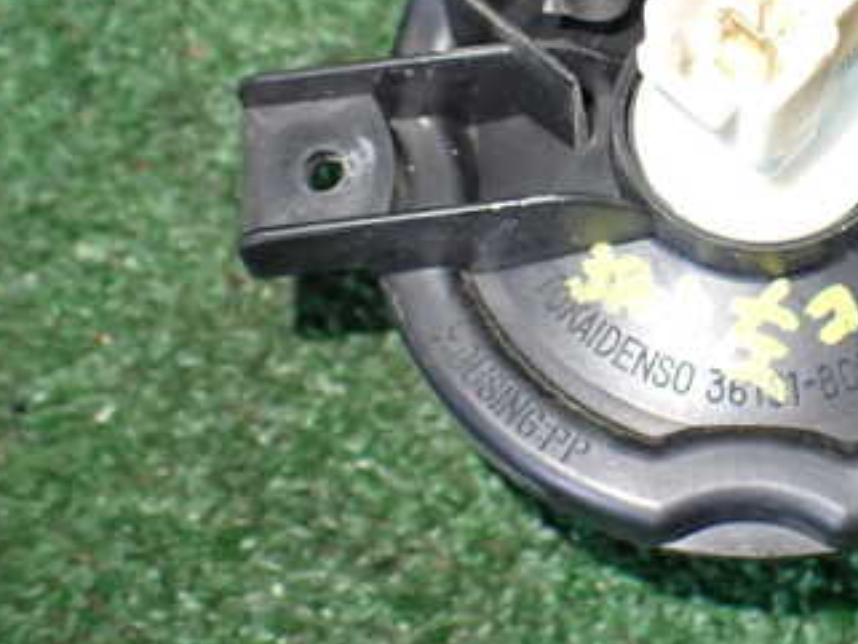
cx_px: 724
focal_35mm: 56
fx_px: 1389
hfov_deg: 33.0
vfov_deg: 25.7
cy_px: 136
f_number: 2.3
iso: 800
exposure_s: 1/50
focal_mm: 5.4
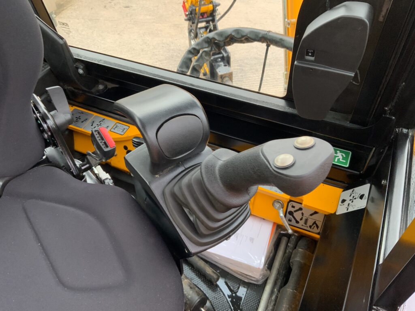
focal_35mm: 29
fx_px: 348
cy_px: 156
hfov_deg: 61.7
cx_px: 208
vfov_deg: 48.2
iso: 64
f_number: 1.8
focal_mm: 3
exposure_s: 1/64
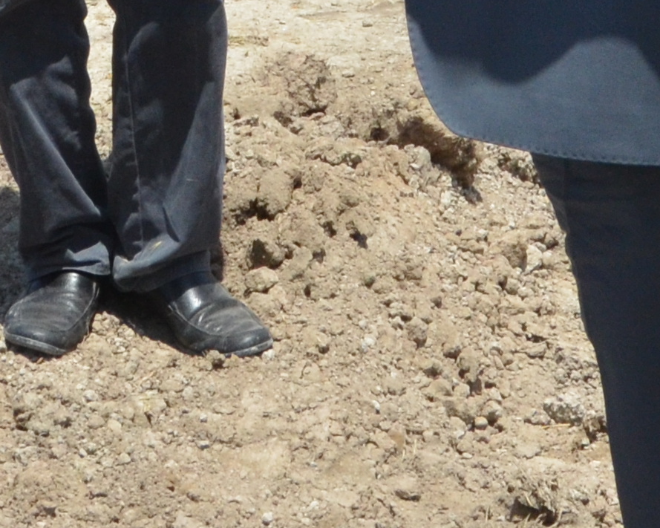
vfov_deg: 7.8
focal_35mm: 187
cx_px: 315
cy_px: -622
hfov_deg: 10.3
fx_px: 3652
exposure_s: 1/640
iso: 800
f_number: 14
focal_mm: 24
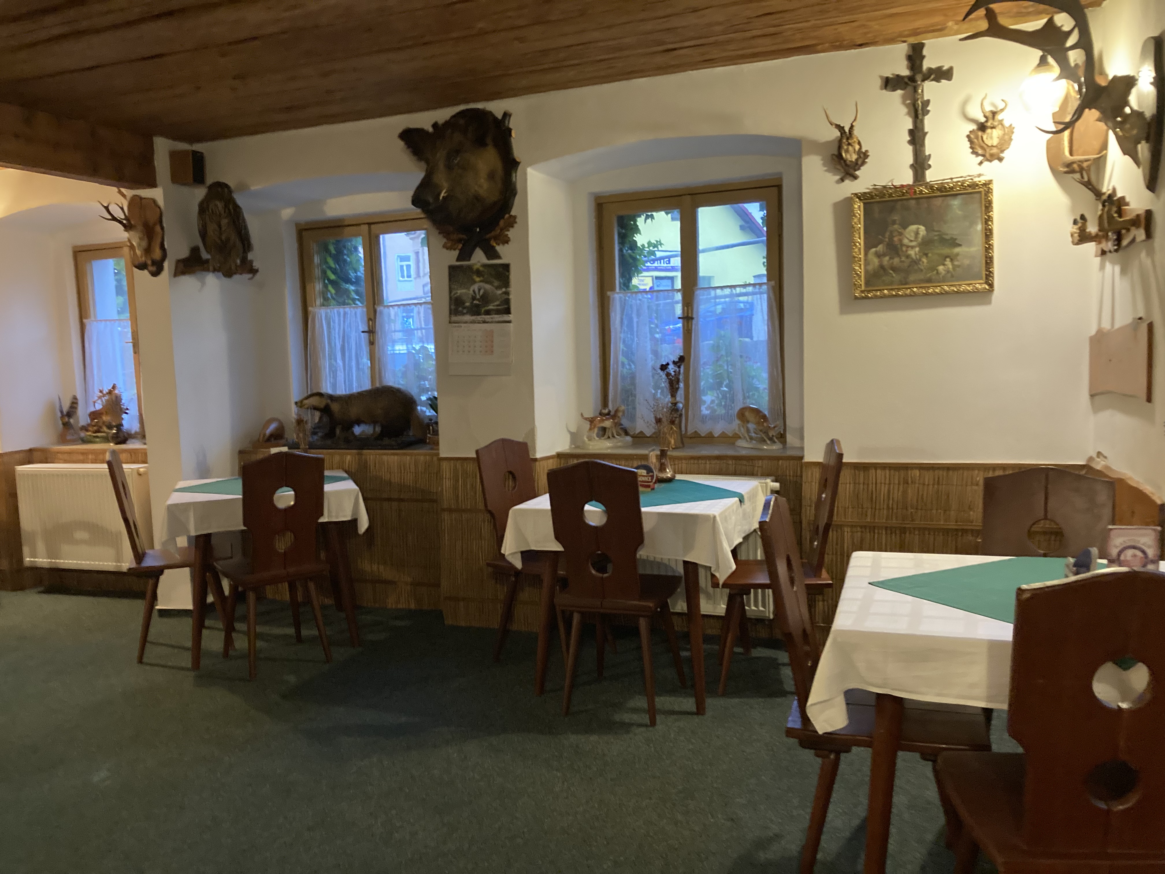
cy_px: 437
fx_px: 942
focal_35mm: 28
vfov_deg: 49.7
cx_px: 582
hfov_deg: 63.4
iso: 500
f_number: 1.8
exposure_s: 1/30
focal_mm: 3.99
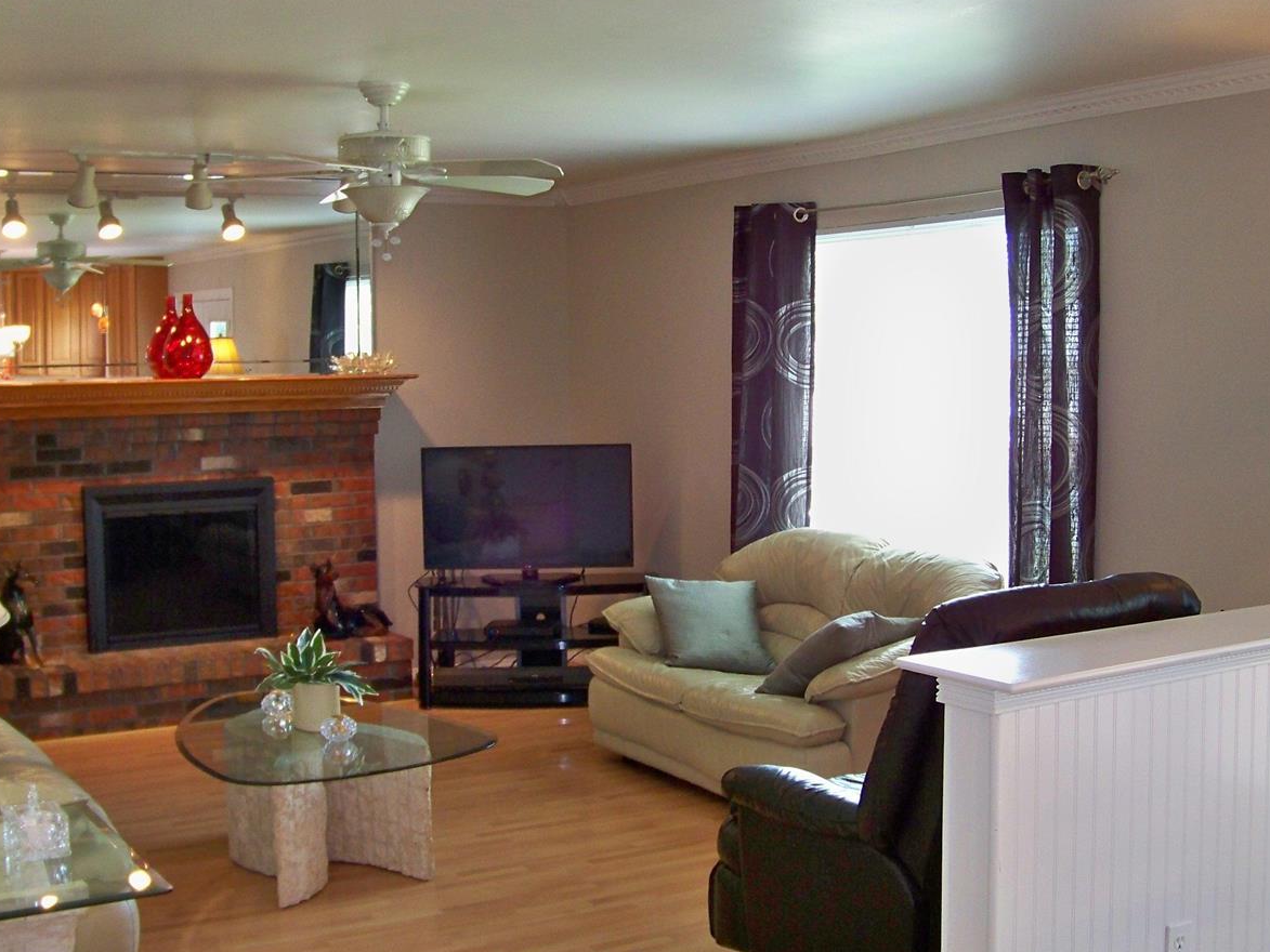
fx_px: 1651
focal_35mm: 45
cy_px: 485
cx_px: 662
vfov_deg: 32.2
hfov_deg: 42.1
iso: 200
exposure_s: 1/30
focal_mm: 5.85
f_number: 2.8
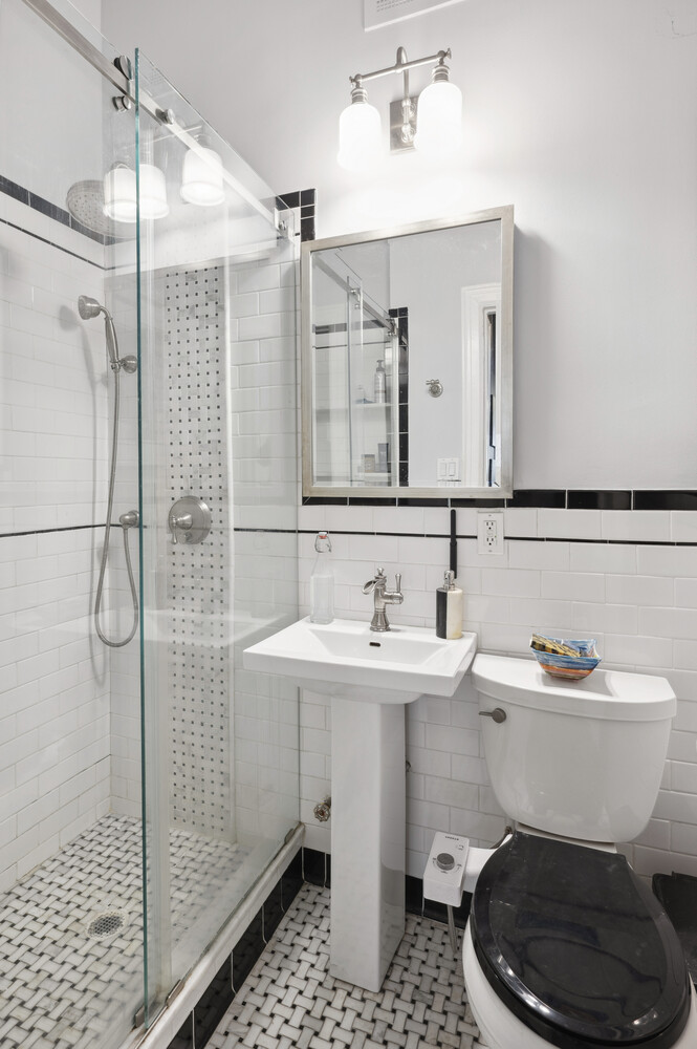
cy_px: 524
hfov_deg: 67.3
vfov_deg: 90.0
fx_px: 524
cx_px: 348
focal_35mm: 18
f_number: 11
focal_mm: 18
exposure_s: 1/1.25
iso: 200
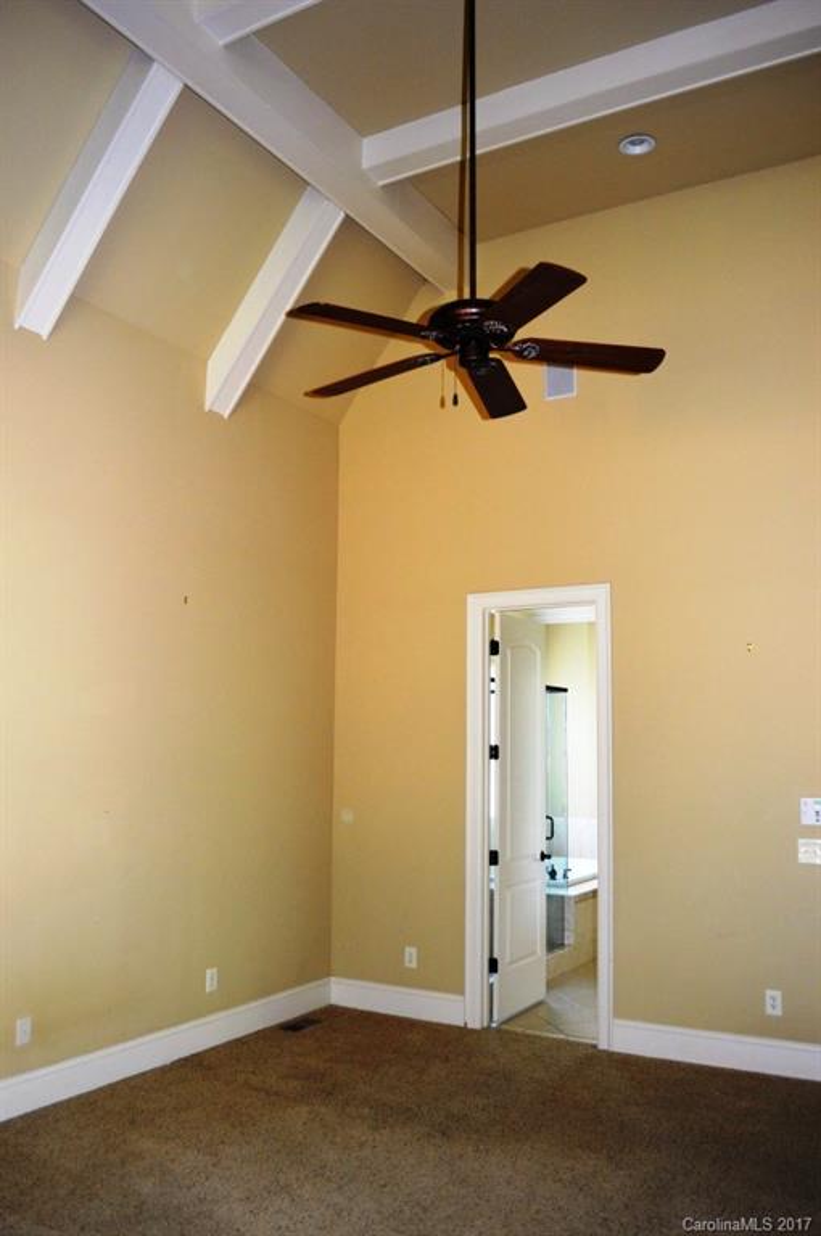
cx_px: 410
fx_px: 926
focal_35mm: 27
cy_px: 618
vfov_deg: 67.4
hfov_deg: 47.8
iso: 640
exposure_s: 1/60
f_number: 3.5
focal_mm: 18
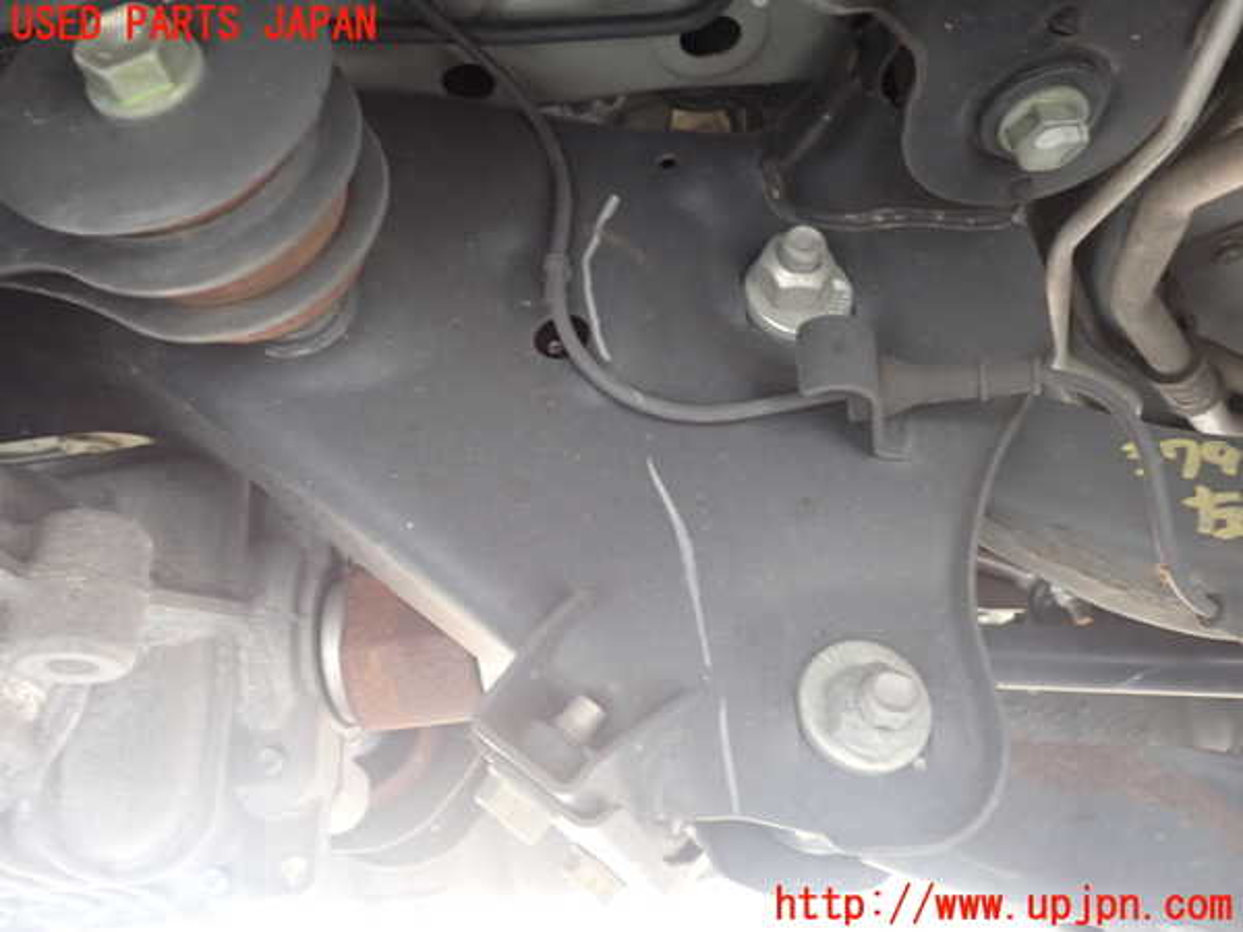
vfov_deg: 46.8
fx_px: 1077
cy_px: 466
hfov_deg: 60.0
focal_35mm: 30
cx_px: 622
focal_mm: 5.4
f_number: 2.3
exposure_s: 1/30
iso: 250
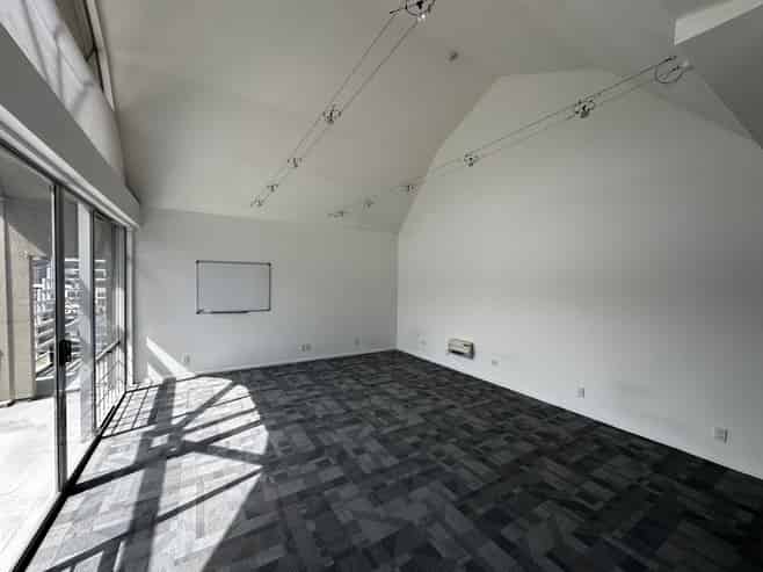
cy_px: 286
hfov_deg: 102.1
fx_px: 308
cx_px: 382
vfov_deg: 85.6
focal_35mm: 14
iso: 40
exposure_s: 1/268
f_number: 2.2
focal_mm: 2.22
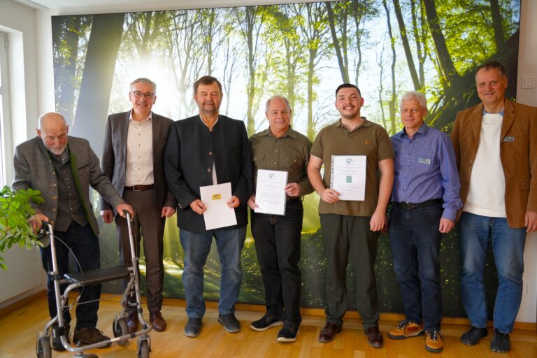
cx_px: 268
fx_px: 462
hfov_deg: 60.3
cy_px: 179
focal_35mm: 31
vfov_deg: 42.3
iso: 640
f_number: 4
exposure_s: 1/160
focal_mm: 31
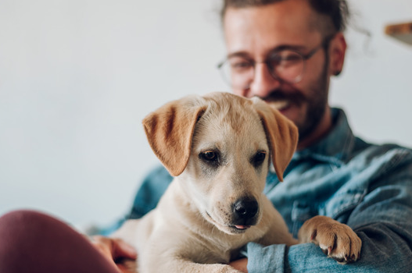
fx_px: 846
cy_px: 151
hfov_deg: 27.4
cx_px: 199
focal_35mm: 74
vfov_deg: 18.4
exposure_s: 1/320
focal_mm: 50
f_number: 1.8
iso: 160
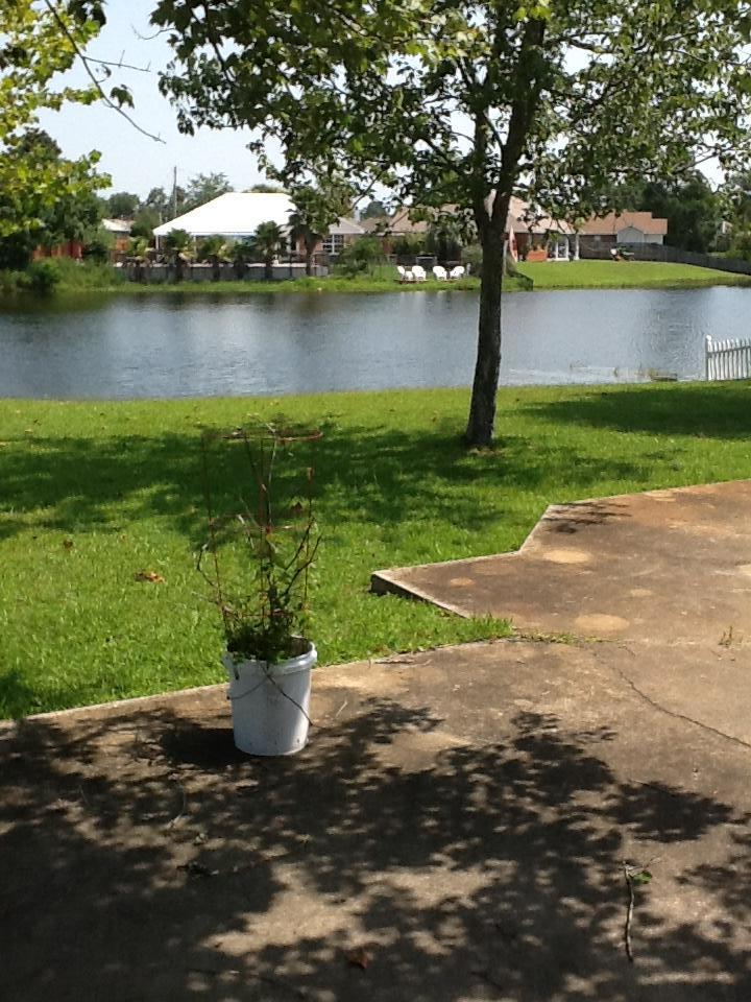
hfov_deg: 32.9
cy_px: 501
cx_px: 376
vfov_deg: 42.9
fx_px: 1273
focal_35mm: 44
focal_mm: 2.03
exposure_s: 1/1029
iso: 40
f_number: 2.4
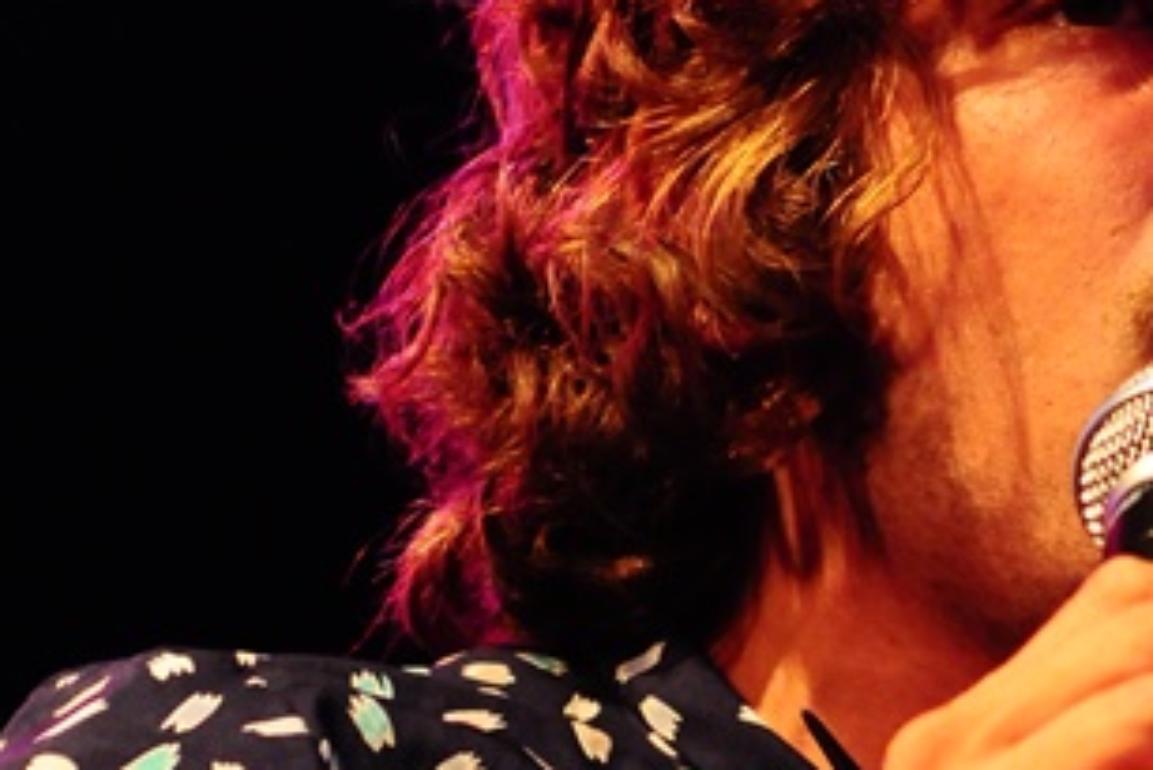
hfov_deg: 3.5
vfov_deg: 2.3
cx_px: 1115
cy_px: 169
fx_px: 18776
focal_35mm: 586
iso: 2000
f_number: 3.5
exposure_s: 1/100
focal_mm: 200
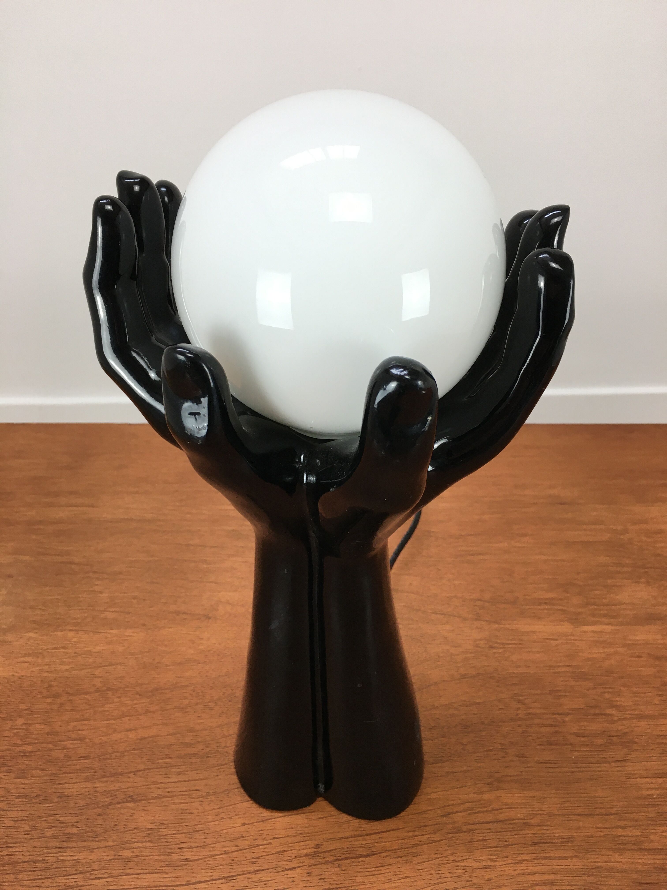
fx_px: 745
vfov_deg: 61.7
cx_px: 334
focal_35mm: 29
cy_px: 445
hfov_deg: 48.2
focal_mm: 4.15
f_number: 2.2
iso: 32
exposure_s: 1/33
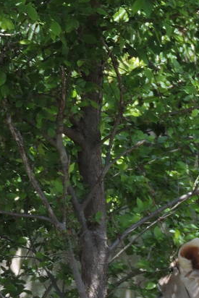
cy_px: 228
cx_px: 467
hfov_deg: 1.8
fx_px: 6188
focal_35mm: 747
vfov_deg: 2.8
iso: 100
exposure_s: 1/250
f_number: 4.6
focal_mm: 33
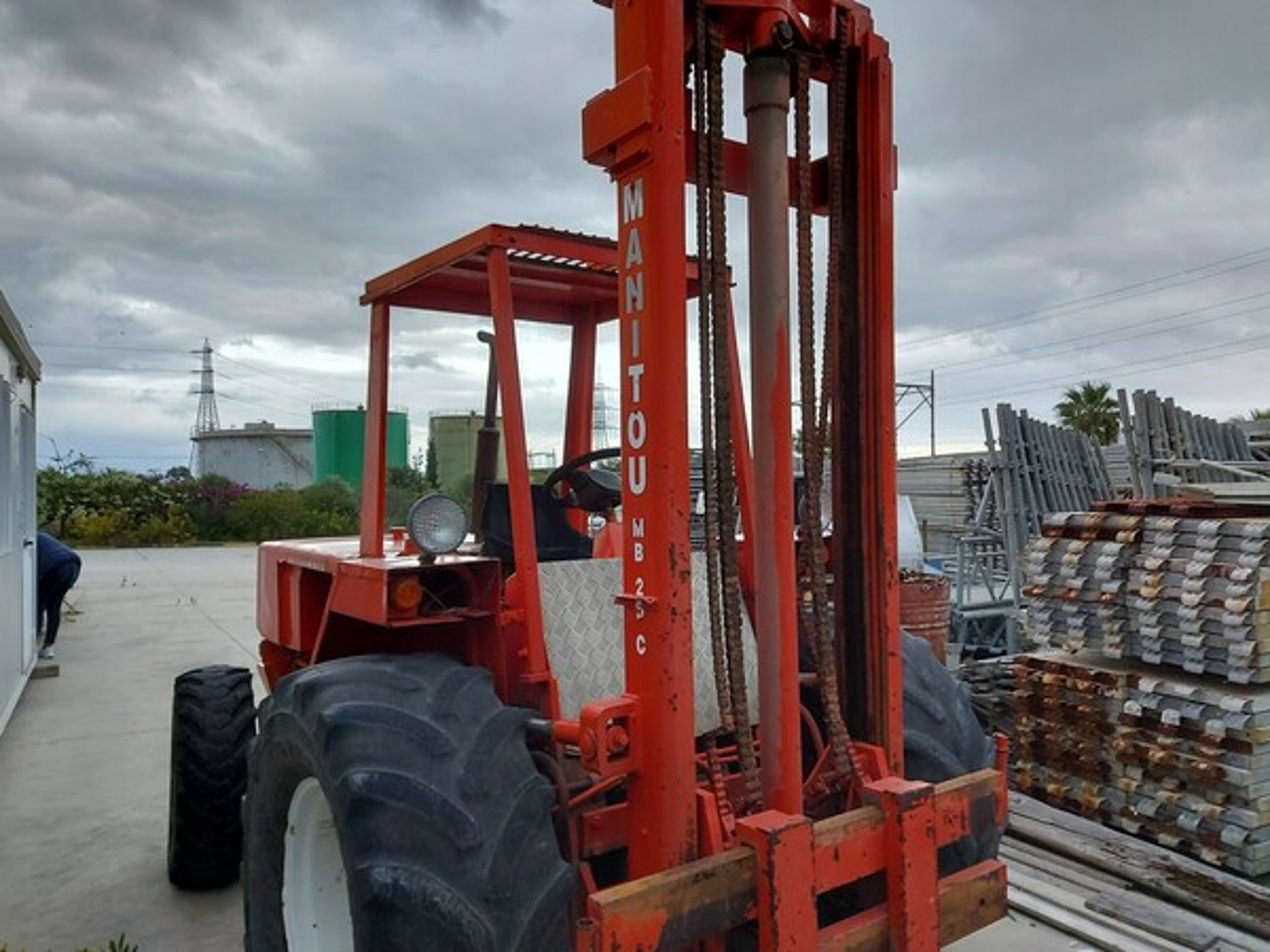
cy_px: 476
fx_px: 881
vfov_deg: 56.8
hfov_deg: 71.6
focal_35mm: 24
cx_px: 635
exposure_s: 1/60
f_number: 1.8
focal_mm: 5.23
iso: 125
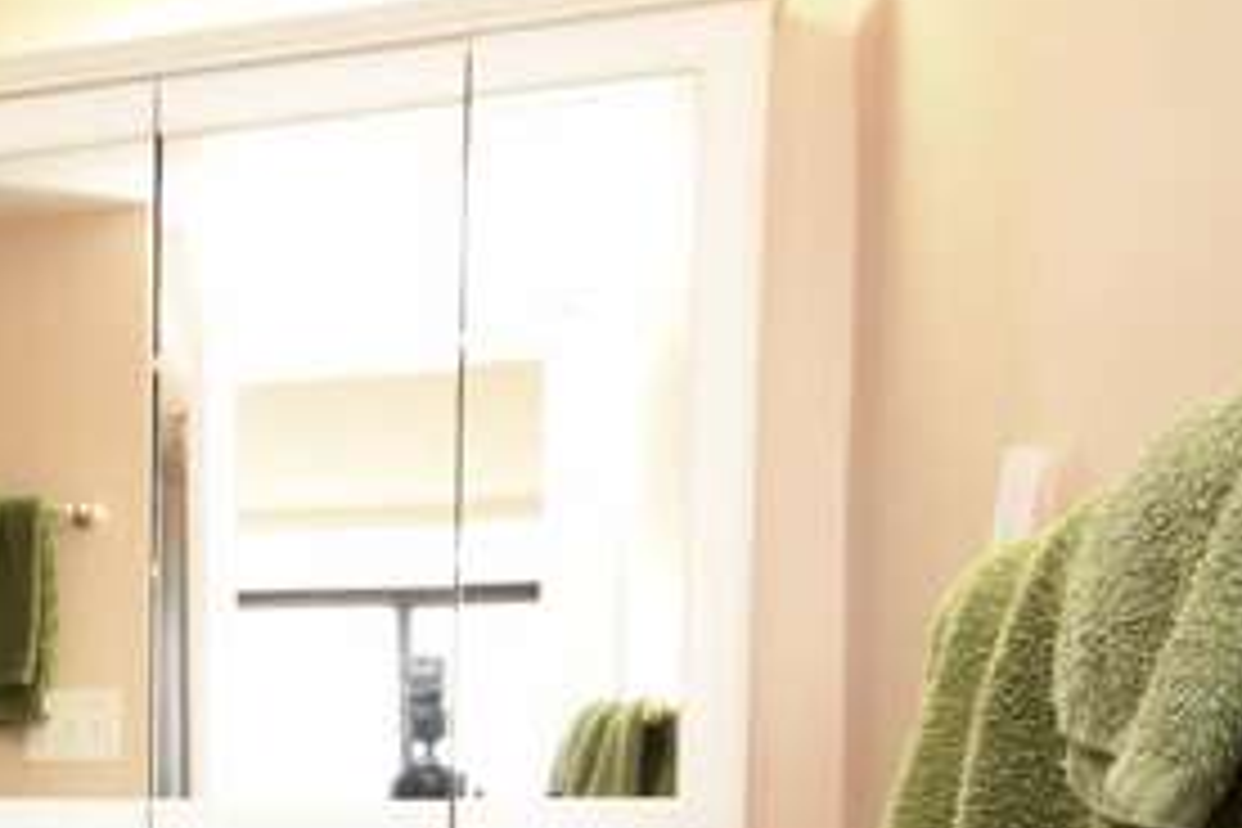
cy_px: 898
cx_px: -158
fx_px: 1725
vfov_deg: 25.2
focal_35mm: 50
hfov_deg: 33.8
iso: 100
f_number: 4.5
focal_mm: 12
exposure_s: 1/13
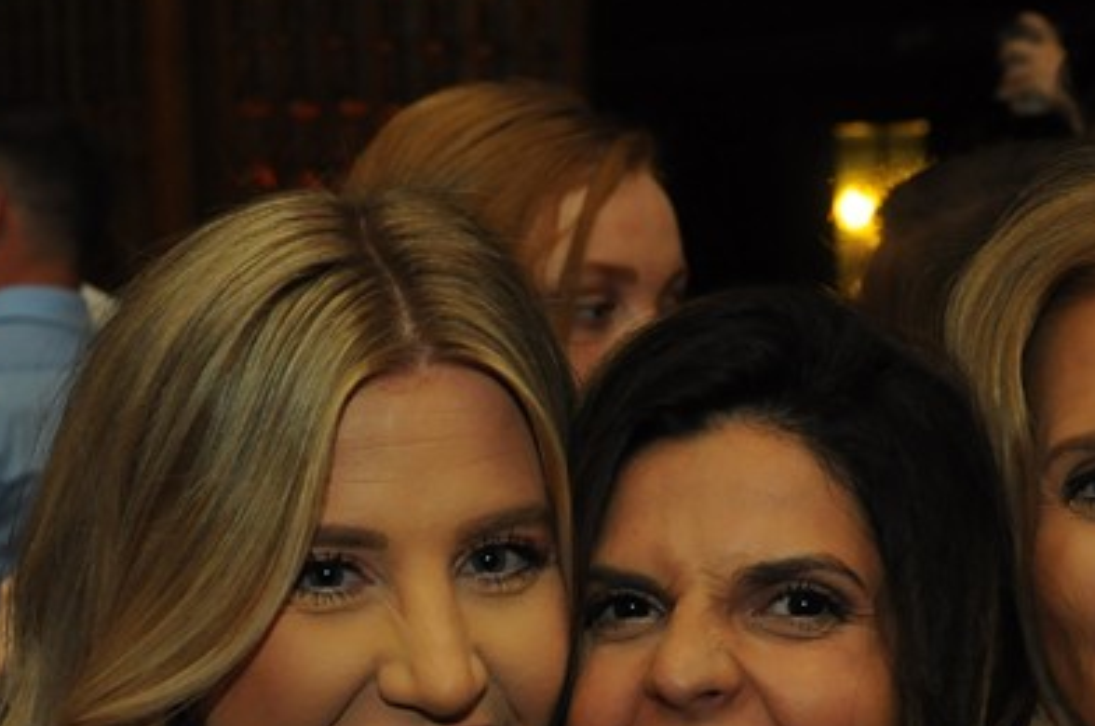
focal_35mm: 130
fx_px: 3948
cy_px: 843
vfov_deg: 10.4
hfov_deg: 15.8
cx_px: 735
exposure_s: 1/60
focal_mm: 34
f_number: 5.6
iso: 800
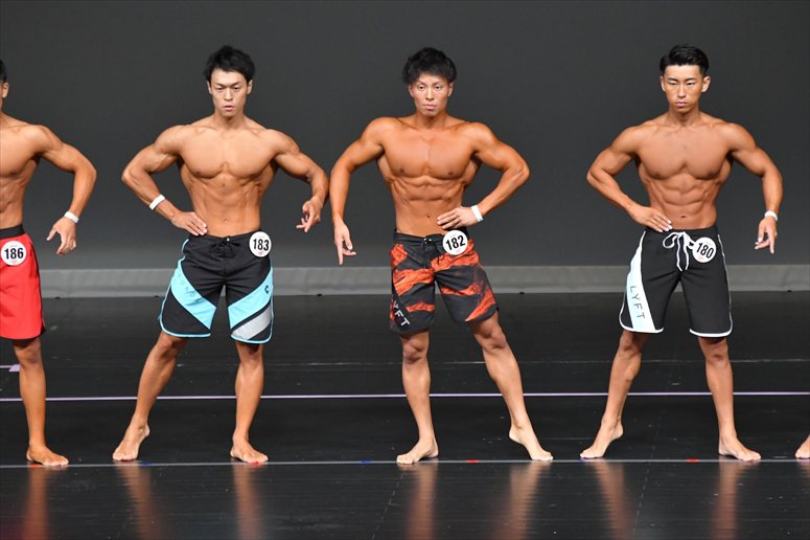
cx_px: 405
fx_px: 7084
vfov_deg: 4.4
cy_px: 270
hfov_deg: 6.5
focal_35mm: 315
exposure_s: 1/400
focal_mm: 210
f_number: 5.6
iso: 4000
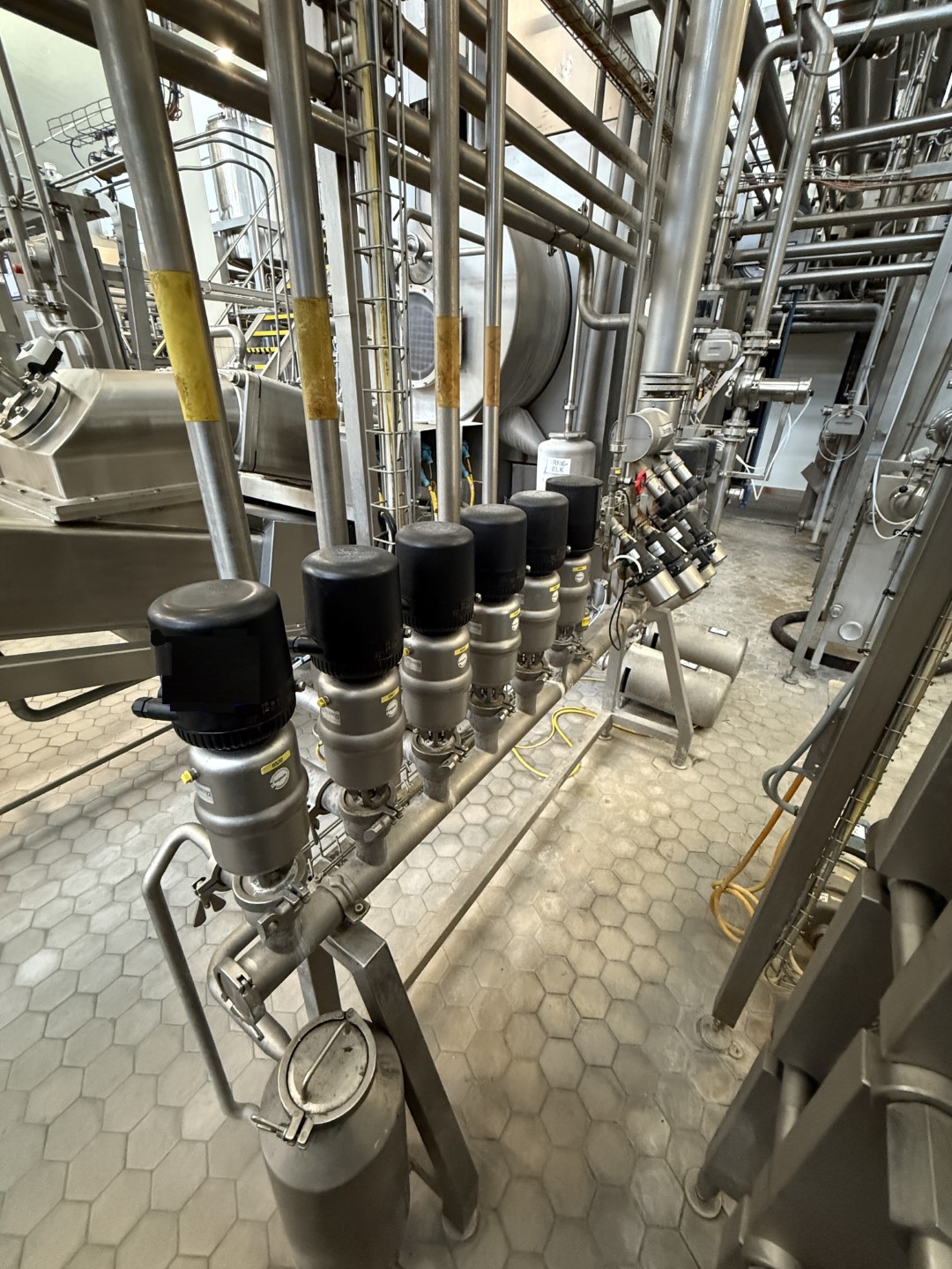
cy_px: 634
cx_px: 476
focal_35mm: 14
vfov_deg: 102.1
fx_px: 513
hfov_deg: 85.7
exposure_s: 1/50
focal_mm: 2.22
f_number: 2.2
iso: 1000
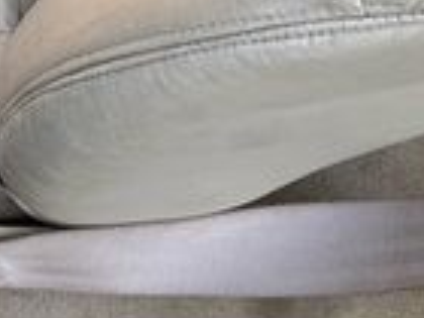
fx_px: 1347
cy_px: -148
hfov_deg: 16.9
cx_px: -127
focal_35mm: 110
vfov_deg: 12.8
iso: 160
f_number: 1.78
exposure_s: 1/121
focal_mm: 6.76
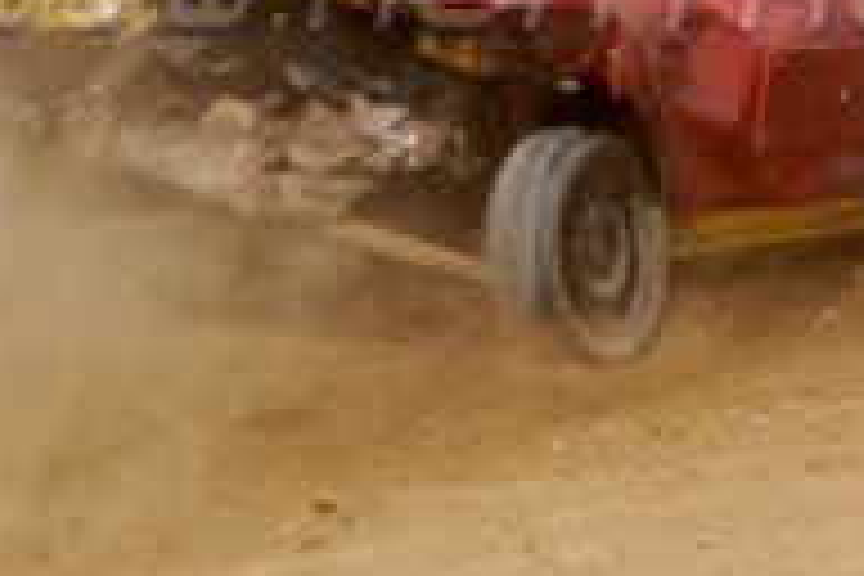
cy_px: 0
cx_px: 1202
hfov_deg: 7.4
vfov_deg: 5.0
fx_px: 6591
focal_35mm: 275
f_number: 5.3
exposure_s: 1/1000
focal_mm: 55
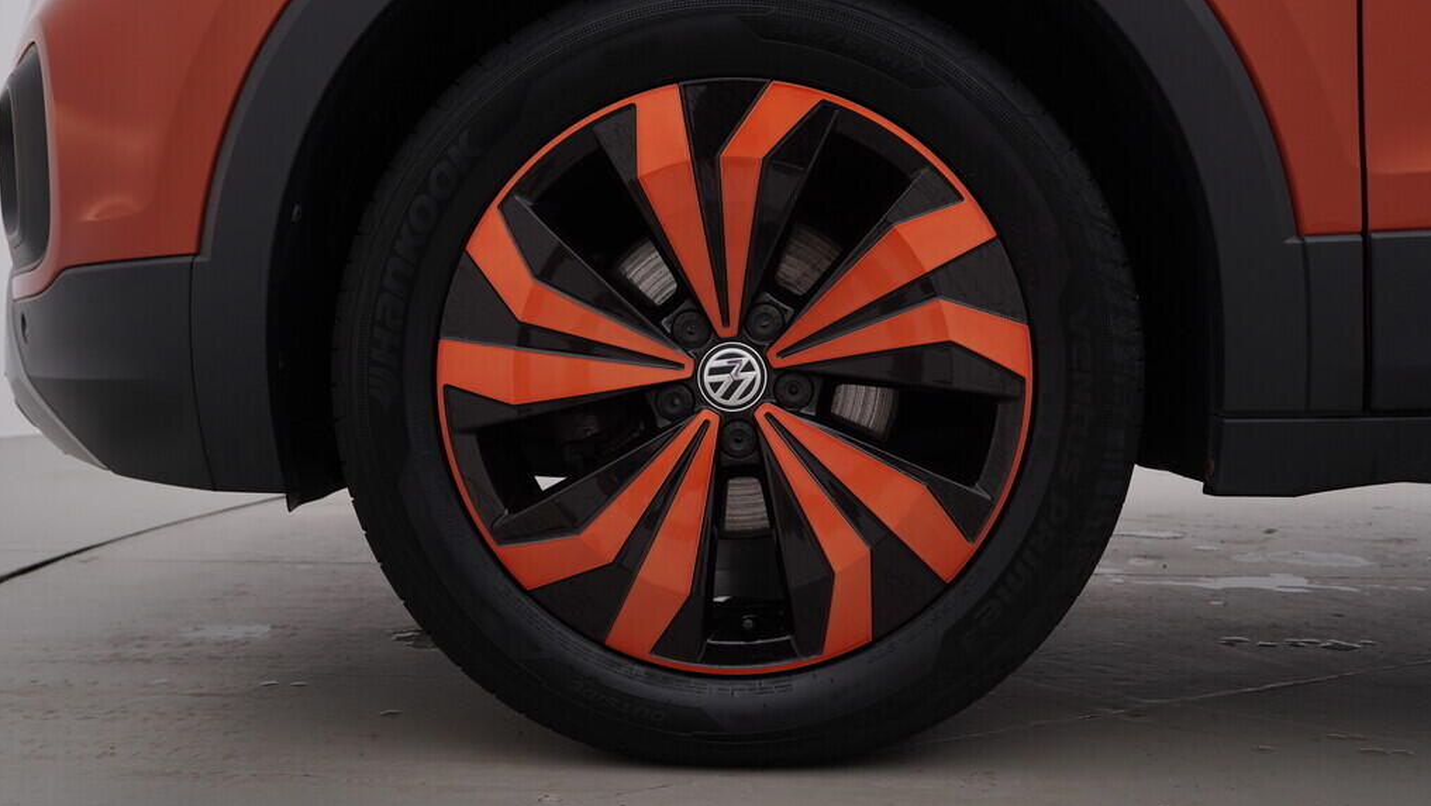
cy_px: 367
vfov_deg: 31.2
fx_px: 1442
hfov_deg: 52.8
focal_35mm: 38
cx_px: 718
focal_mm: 24
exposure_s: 1/100
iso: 125
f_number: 4.5
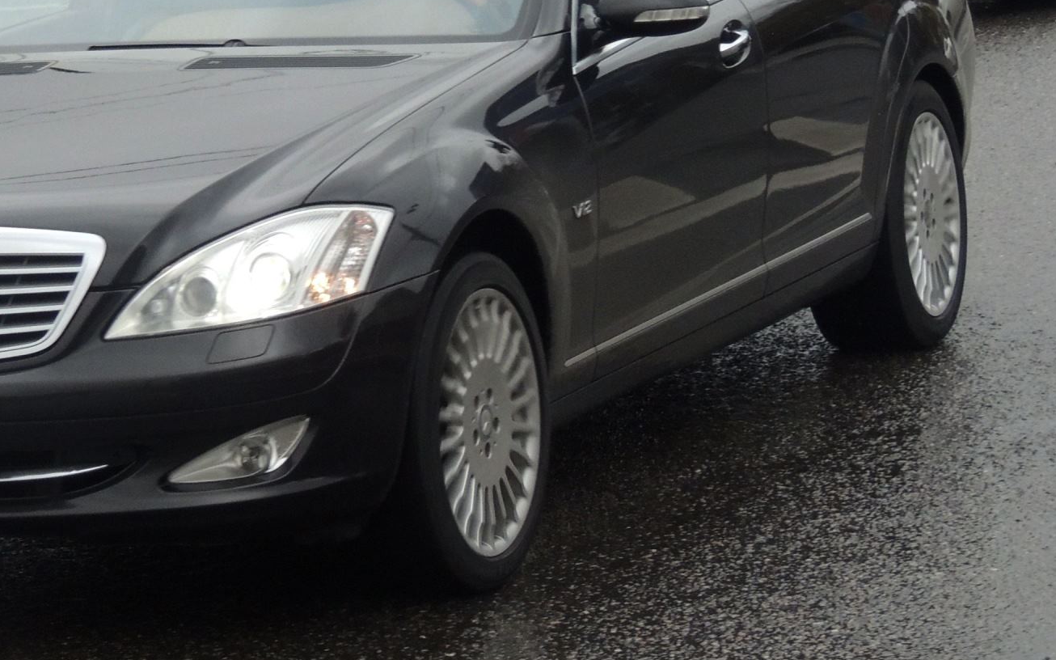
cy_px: 108
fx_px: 3971
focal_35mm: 138
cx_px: 328
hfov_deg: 15.1
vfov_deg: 9.5
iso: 400
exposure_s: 1/320
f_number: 4
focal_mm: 15.1
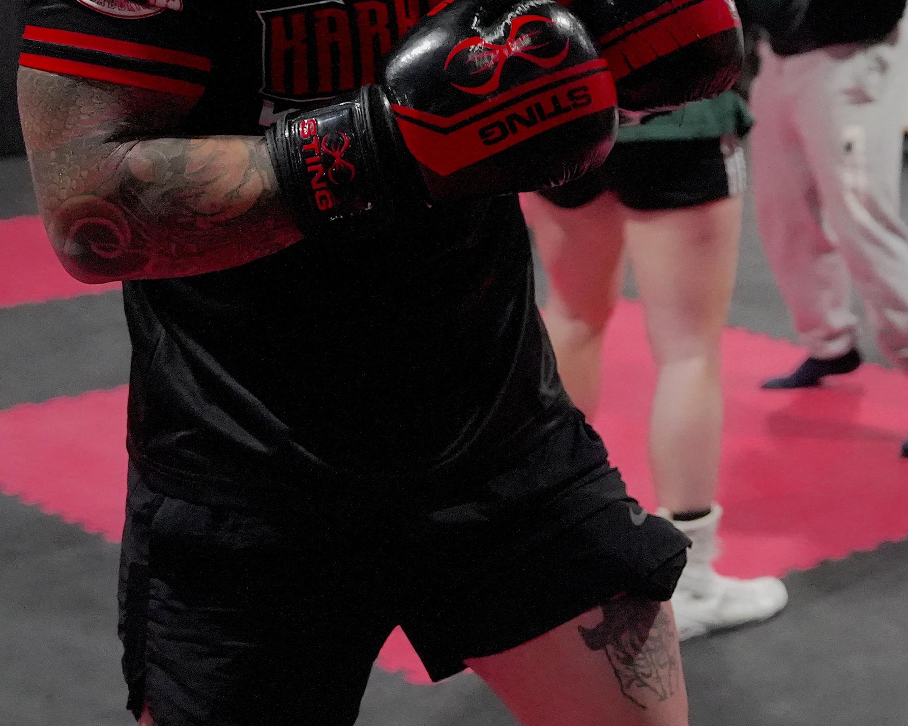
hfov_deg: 19.7
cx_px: 1044
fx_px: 2472
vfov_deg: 16.6
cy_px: 196
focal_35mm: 92
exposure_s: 1/500
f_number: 2.8
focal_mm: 35
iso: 12800
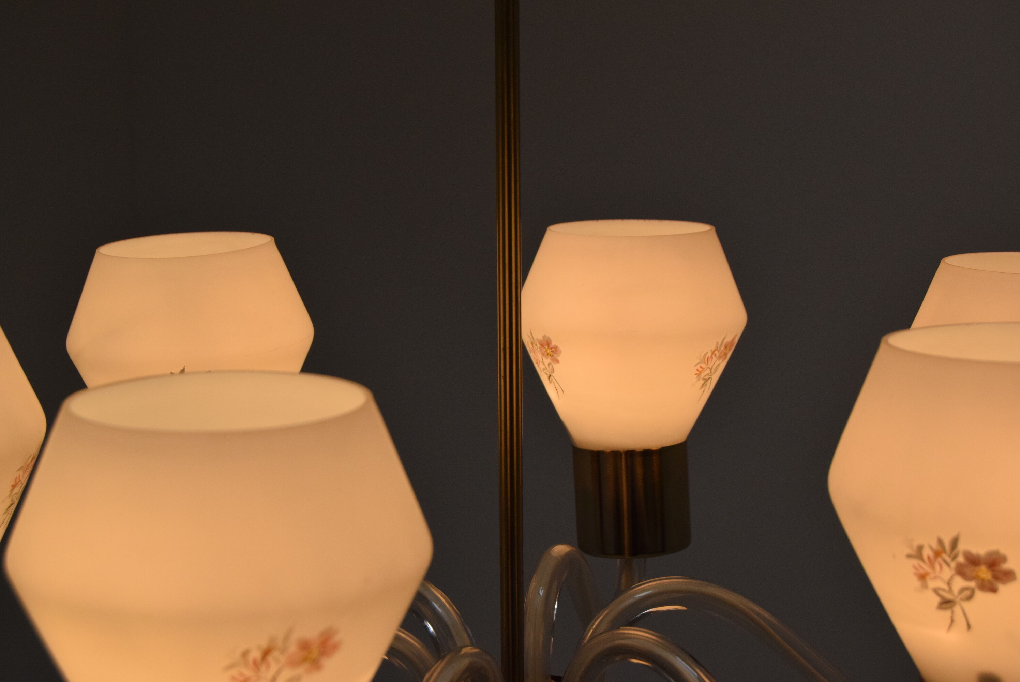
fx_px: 1914
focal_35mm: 68
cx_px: 510
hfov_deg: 29.8
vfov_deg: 20.2
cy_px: 341
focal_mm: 45
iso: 1600
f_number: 9
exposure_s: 1/1250
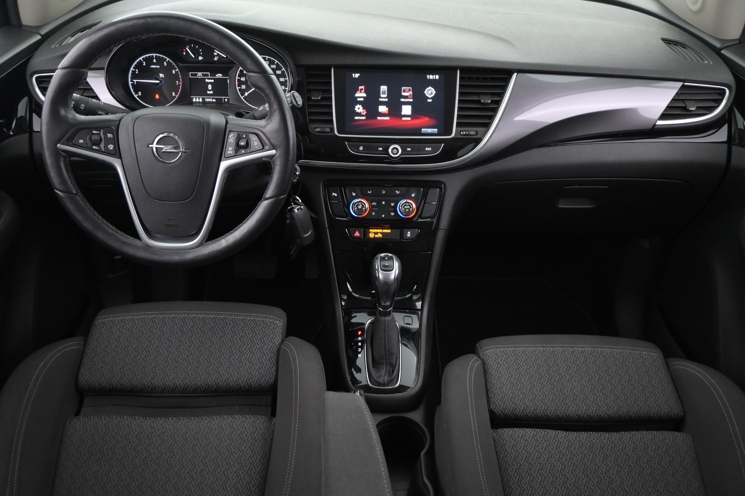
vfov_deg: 42.6
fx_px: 636
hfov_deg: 60.7
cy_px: 248
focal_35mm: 31
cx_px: 372
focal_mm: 20.5
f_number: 3.8
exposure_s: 1/30
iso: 2800
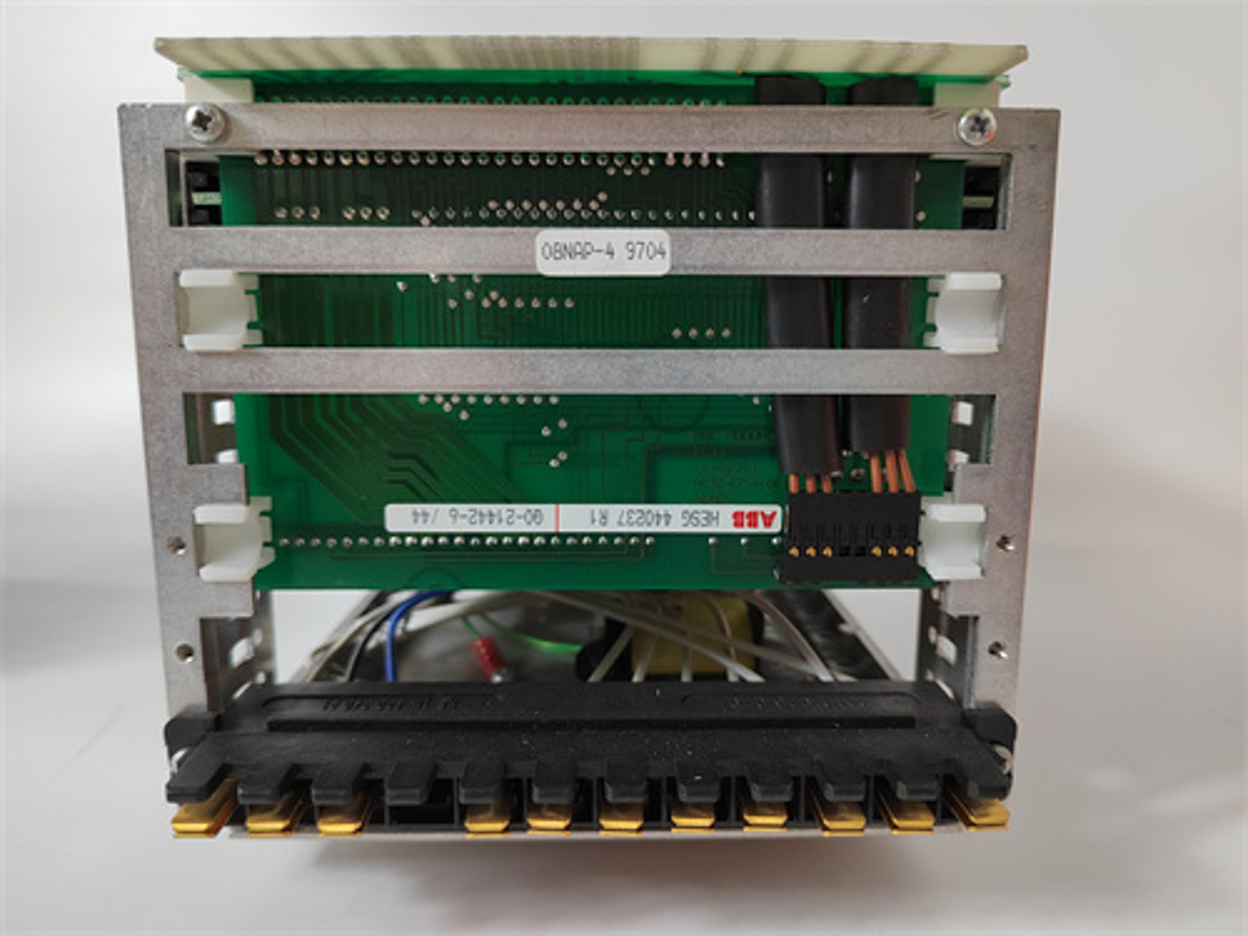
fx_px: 829
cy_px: 468
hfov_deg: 73.9
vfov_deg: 58.9
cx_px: 624
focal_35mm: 23
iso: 628
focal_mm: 5.52
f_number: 1.9
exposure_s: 1/100
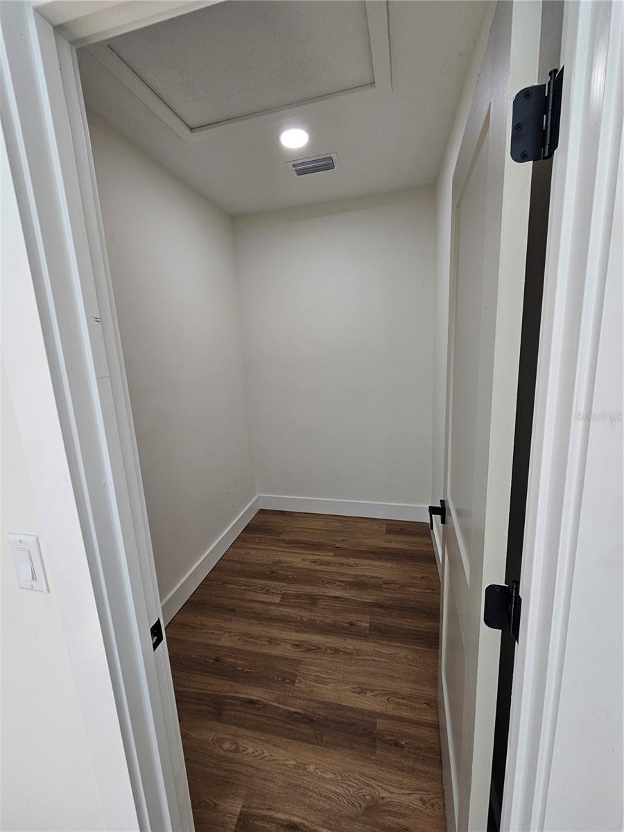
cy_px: 416
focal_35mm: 13
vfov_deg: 106.2
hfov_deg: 89.9
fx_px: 312
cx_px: 312
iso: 100
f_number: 2.2
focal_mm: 2.2
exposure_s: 1/77
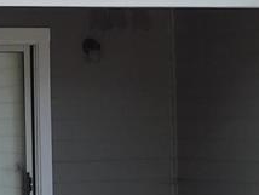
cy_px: 77
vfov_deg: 6.9
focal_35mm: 215
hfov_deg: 9.2
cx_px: 62
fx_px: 1610
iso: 140
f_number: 3.7
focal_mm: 8
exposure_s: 1/30
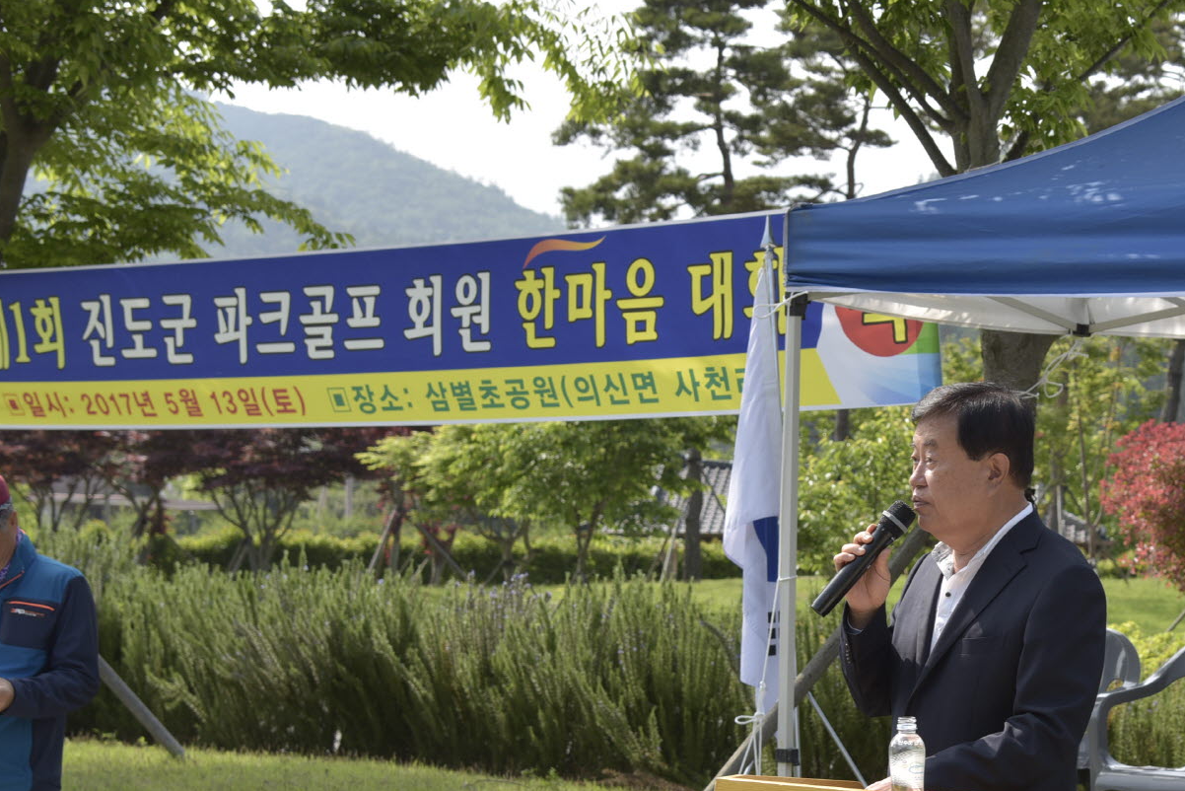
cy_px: 533
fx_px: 2897
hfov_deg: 22.8
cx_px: 938
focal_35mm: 88
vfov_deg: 15.5
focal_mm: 46
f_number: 5
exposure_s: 1/200
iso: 64
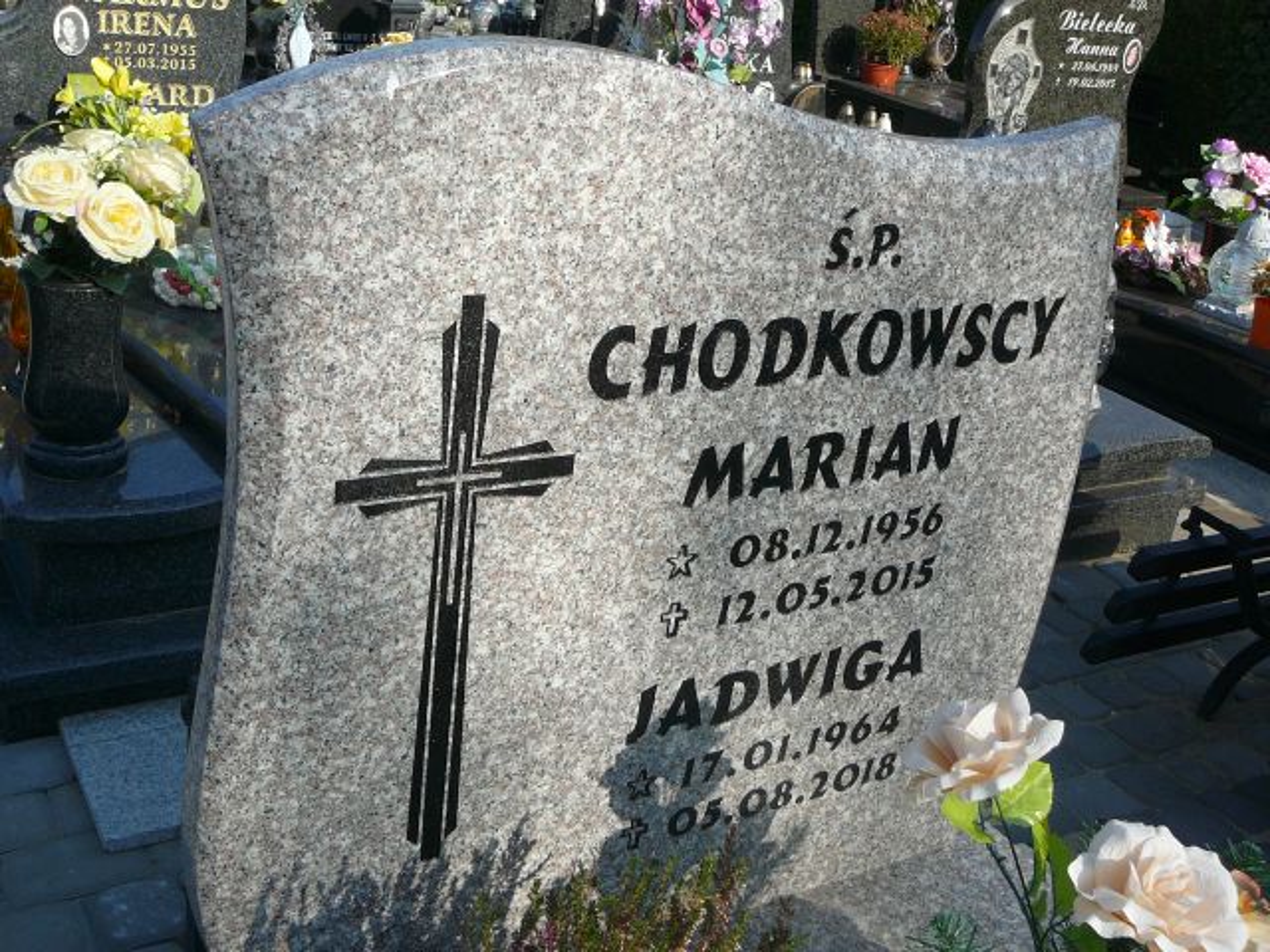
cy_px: 476
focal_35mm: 41
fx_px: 1504
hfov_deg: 45.8
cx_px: 635
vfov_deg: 35.1
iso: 80
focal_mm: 6.1
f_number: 5
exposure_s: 1/320
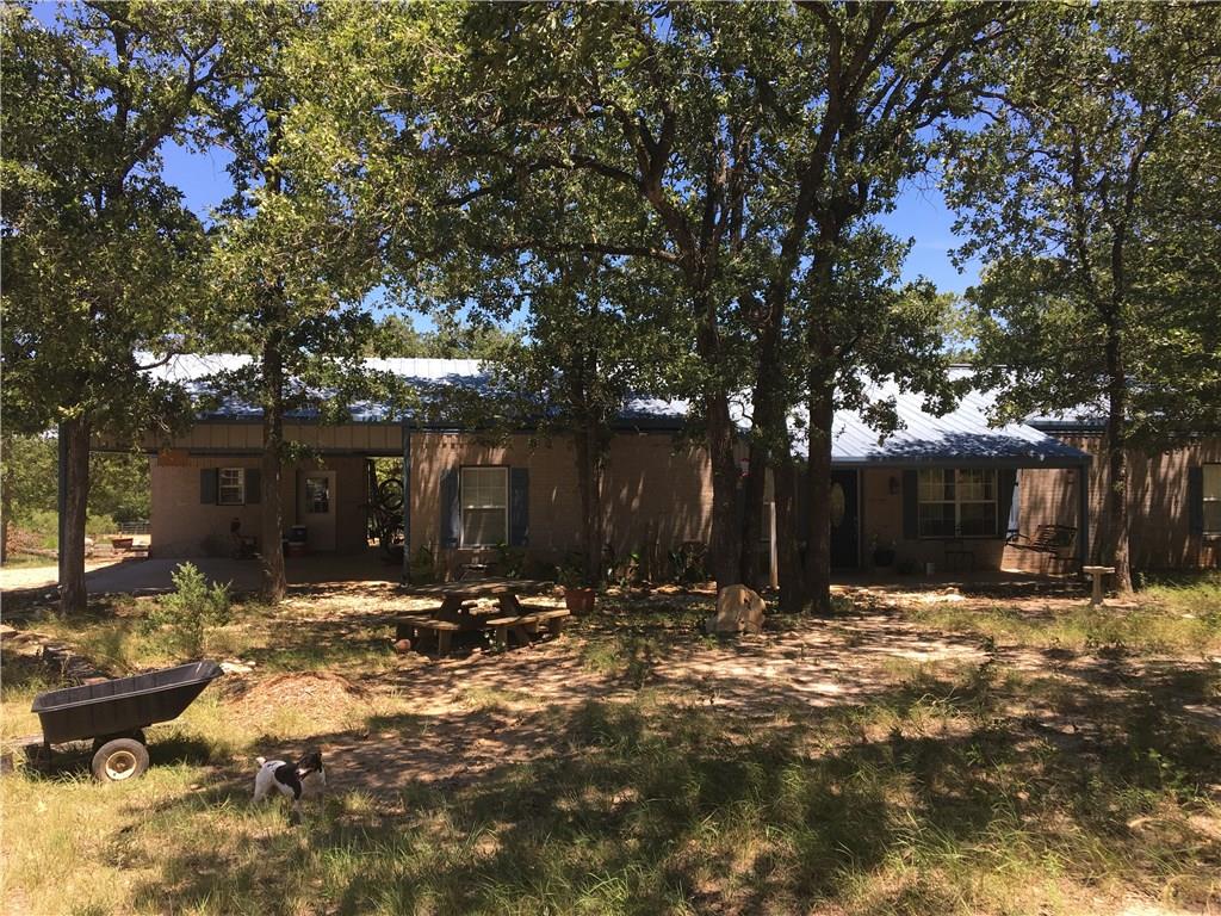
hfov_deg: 61.7
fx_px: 1023
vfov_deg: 48.2
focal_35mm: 29
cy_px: 458
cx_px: 610
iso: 25
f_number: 2.2
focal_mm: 4.15
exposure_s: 1/574
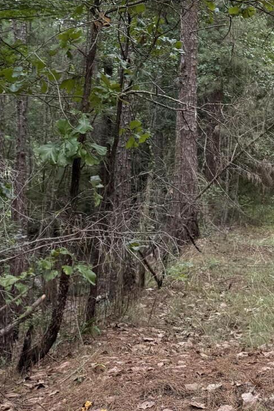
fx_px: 777
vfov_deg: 28.0
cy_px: 8
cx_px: 309
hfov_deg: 19.1
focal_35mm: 68
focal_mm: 6.76
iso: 100
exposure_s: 1/244
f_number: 1.78
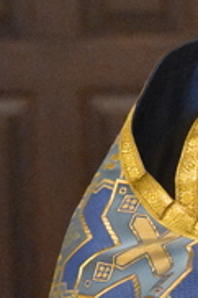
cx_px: 313
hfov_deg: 2.2
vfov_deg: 3.3
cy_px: 301
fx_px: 5122
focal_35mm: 620
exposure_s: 1/125
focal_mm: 75
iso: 11400
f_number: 4
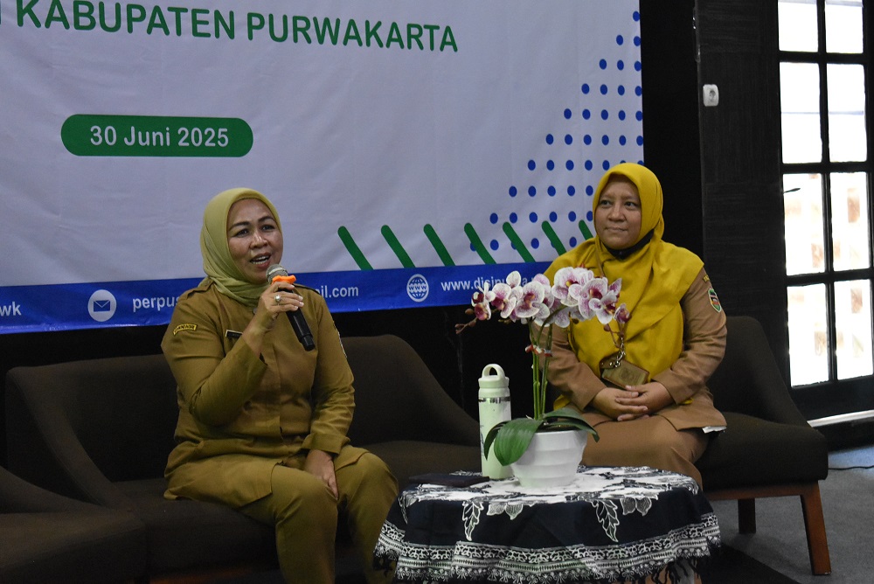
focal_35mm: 75
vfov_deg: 18.2
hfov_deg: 27.0
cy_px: 292
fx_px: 1822
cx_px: 437
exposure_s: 1/30
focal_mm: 50
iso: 4000
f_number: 5.6
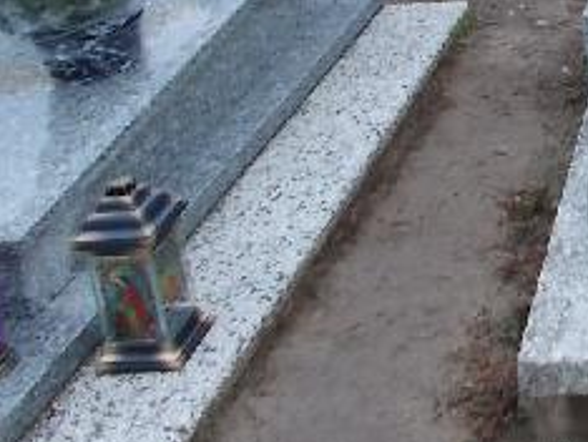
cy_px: -45
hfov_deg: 24.6
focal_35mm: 71
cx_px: 719
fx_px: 1207
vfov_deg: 19.8
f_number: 3.2
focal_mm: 4.6
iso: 200
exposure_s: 1/25
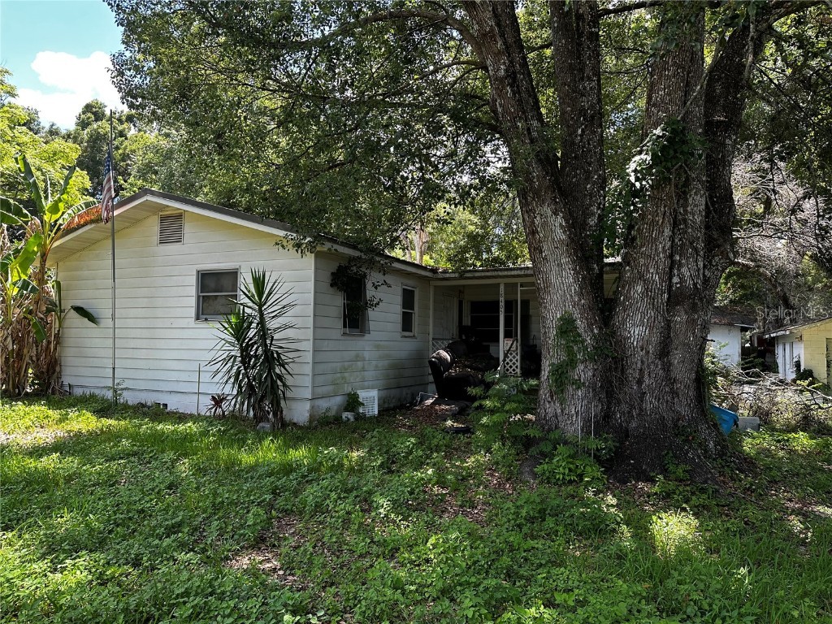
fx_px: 577
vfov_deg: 56.8
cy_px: 312
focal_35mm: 24
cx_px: 416
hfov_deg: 71.6
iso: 80
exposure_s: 1/364
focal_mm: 6.86
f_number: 1.78
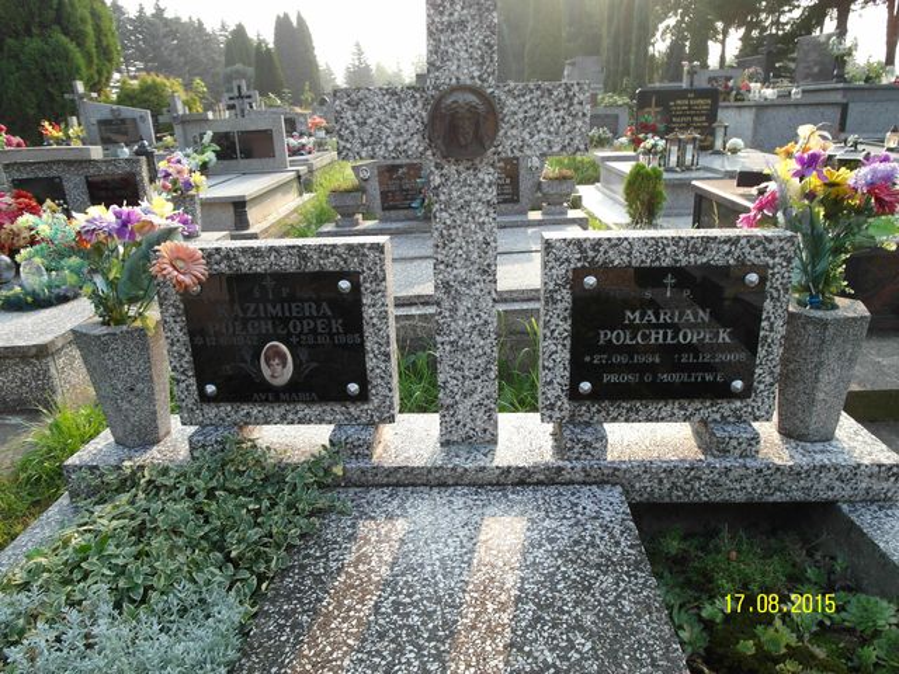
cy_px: 337
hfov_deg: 71.6
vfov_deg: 56.8
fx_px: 623
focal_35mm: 24
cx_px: 450
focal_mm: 5.2
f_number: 3.4
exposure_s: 1/125
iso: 80
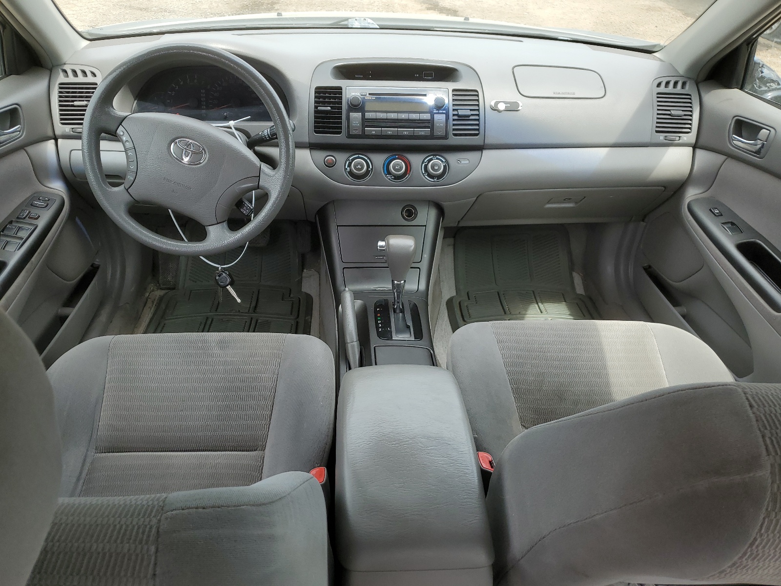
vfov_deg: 53.1
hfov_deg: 67.3
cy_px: 293
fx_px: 587
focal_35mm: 26
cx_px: 390
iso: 50
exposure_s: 1/588
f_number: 1.5
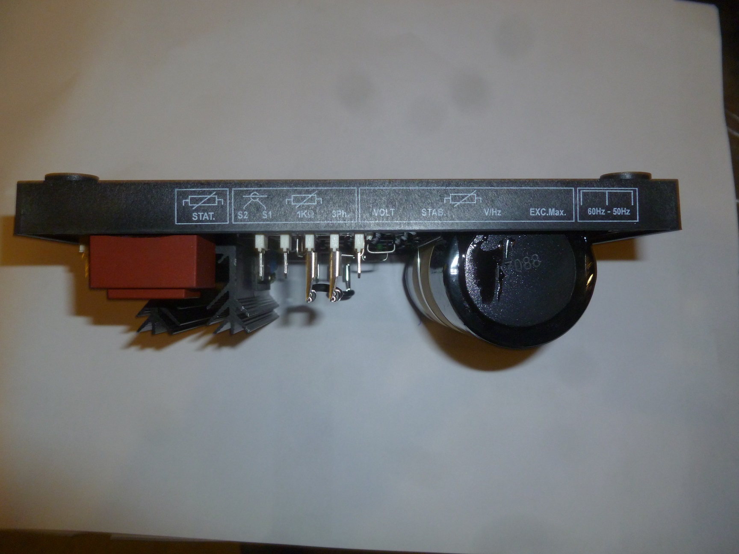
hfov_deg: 63.4
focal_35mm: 28
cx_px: 370
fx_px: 598
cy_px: 277
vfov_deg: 49.7
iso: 200
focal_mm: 5
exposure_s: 1/30
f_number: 3.3
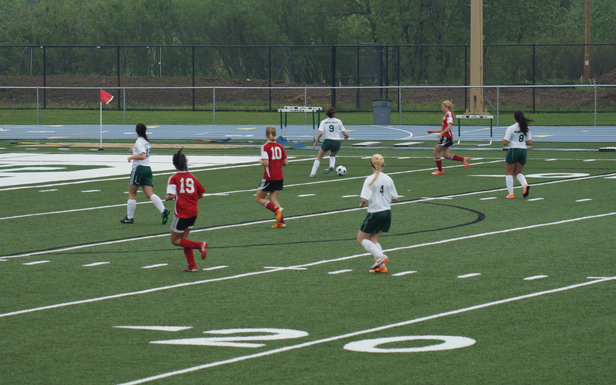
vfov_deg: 6.4
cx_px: 308
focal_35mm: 207
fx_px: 3467
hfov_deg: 10.2
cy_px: 181
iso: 250
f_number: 5.6
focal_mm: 135
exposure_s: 1/250
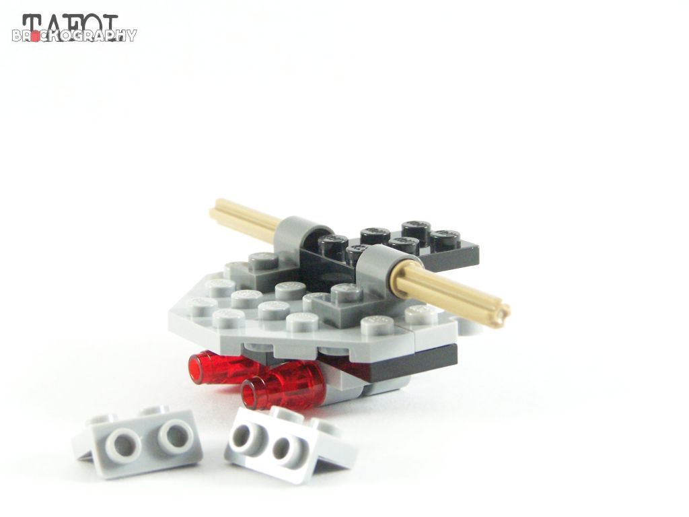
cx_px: 344
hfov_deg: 16.8
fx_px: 2329
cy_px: 258
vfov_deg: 12.7
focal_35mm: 117
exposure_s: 1/60
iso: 400
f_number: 4
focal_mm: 19.4
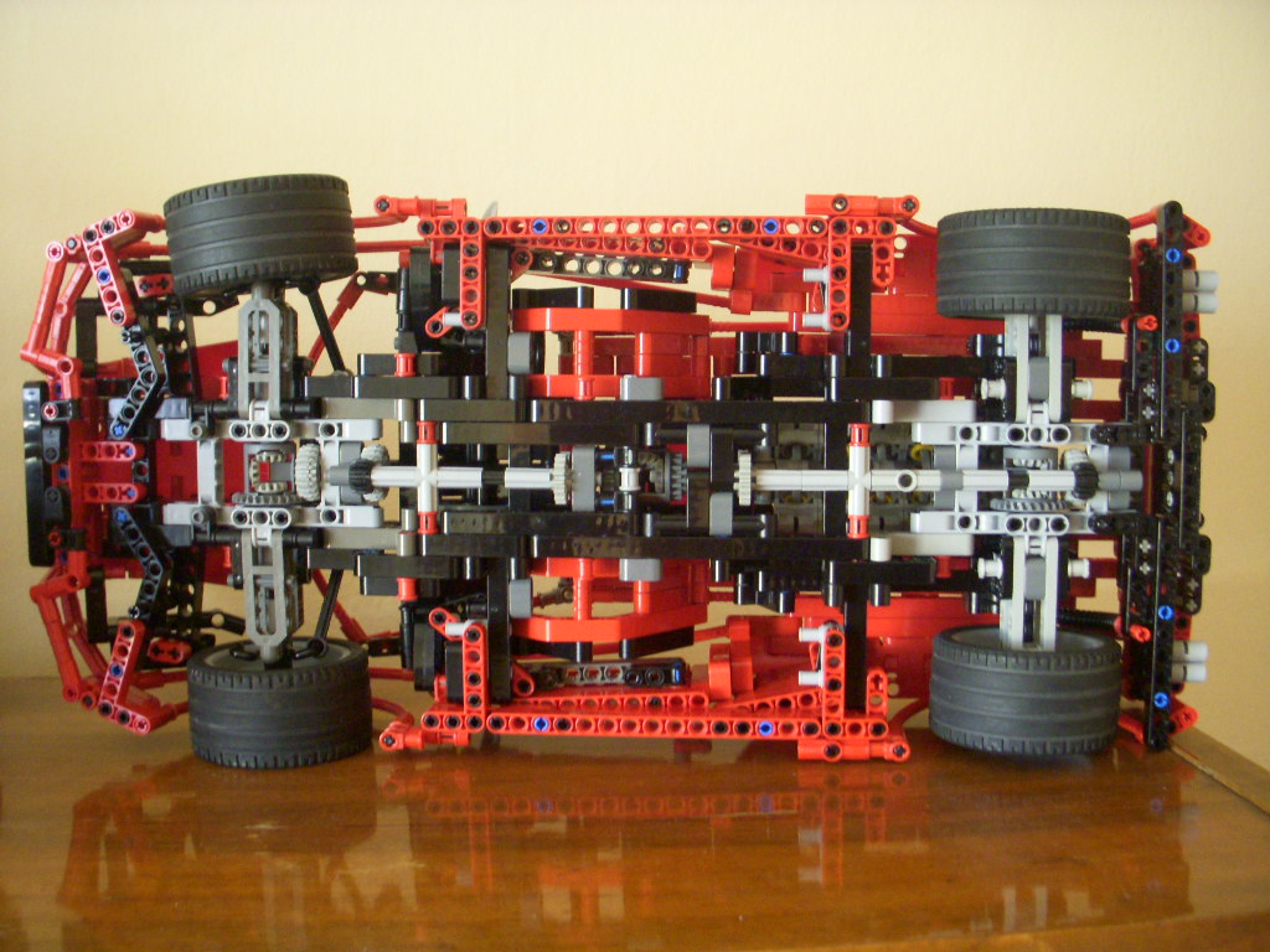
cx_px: 635
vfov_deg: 37.7
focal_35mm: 38
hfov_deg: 49.0
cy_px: 476
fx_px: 1394
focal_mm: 6.3
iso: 400
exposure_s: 1/4
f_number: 3.3
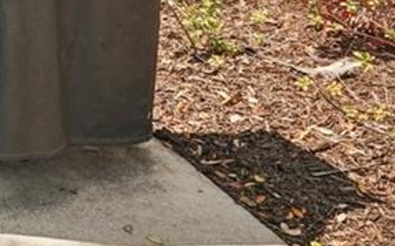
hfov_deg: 17.7
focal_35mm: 91
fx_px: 979
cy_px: -256
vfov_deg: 12.5
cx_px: -345
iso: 400
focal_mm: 16
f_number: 8
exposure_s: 1/500
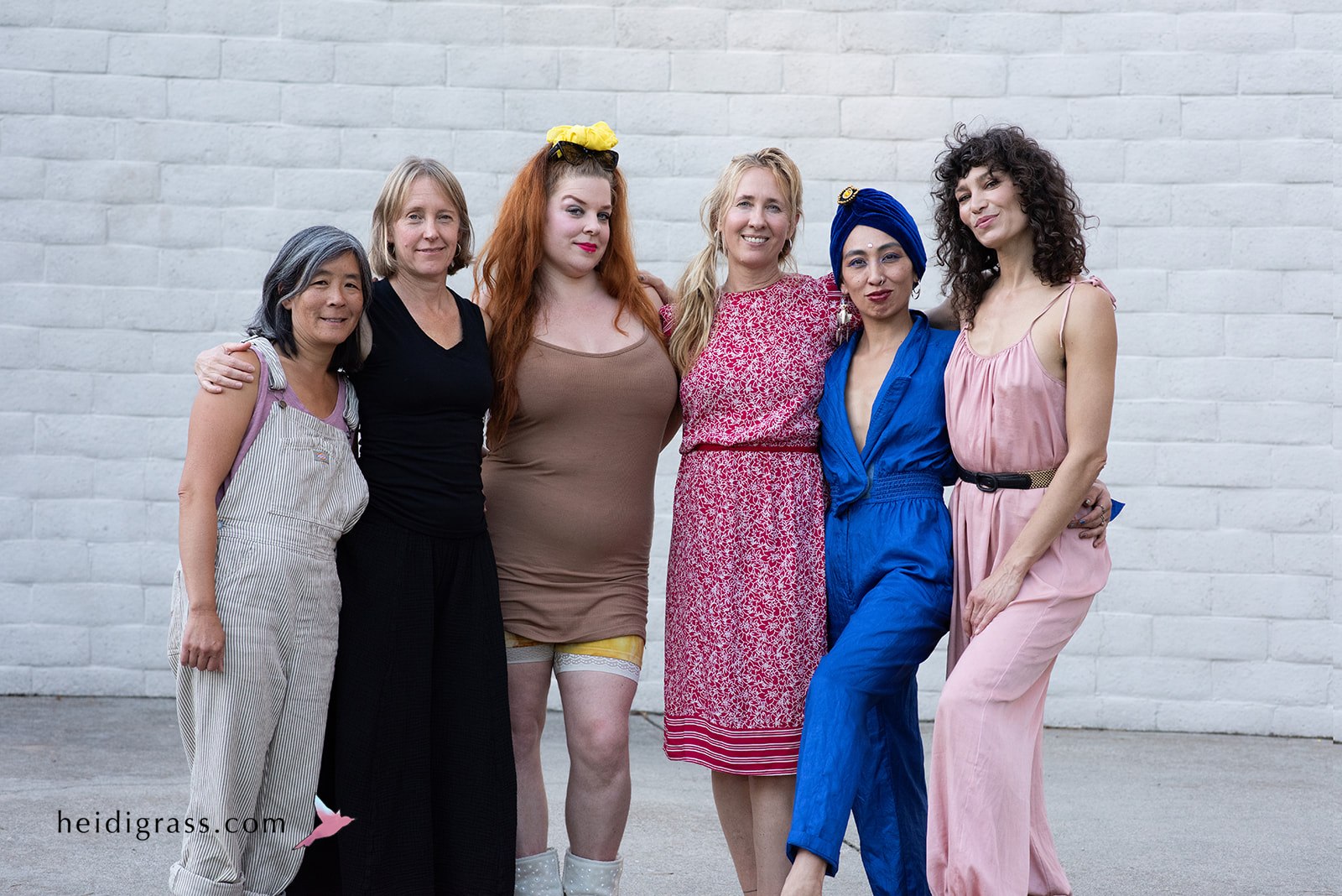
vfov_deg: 16.1
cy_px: 448
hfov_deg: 23.9
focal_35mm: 85
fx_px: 3170
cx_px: 671
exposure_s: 1/500
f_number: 5.6
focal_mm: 85
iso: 1600
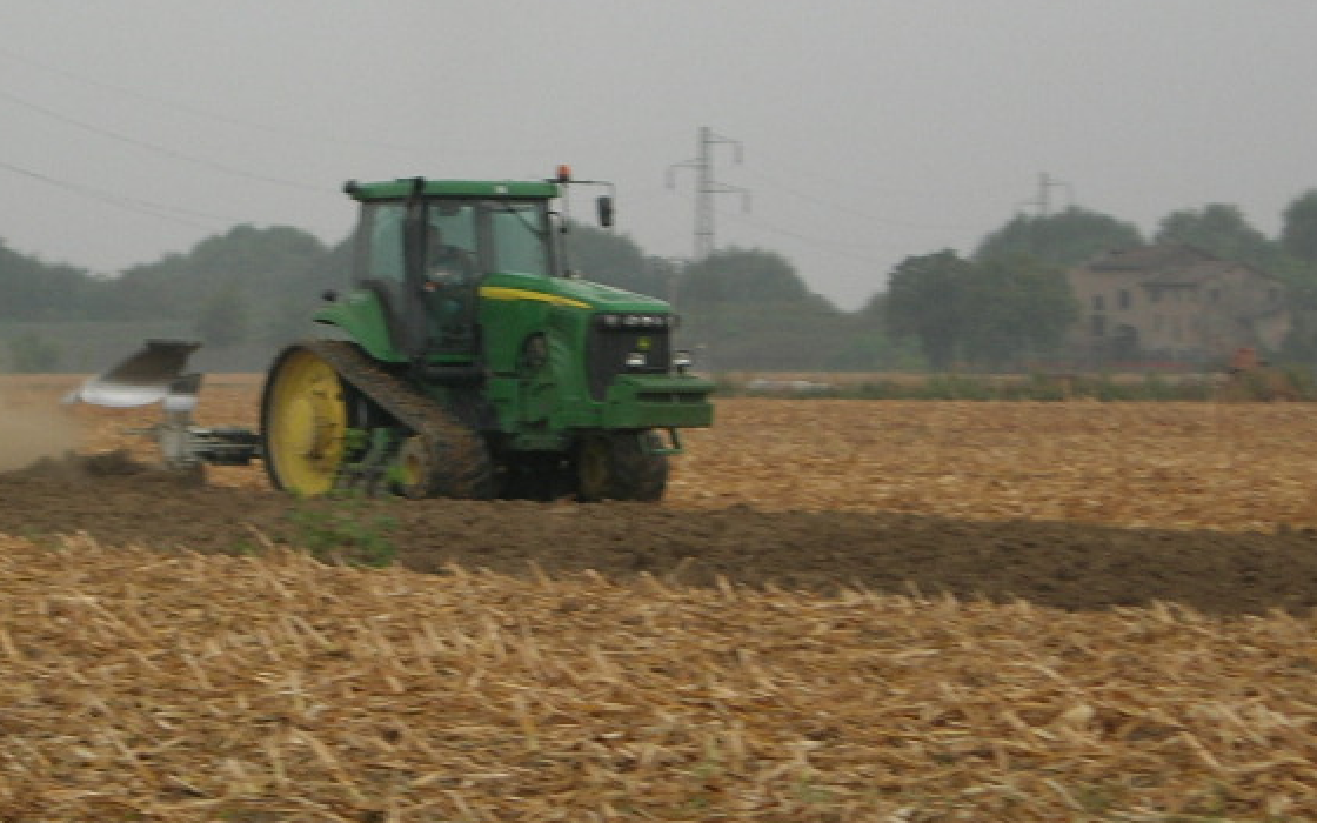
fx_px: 7860
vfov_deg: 6.0
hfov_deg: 9.6
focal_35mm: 219
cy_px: 348
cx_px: 350
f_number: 4.9
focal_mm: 23.4
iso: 64
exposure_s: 1/78
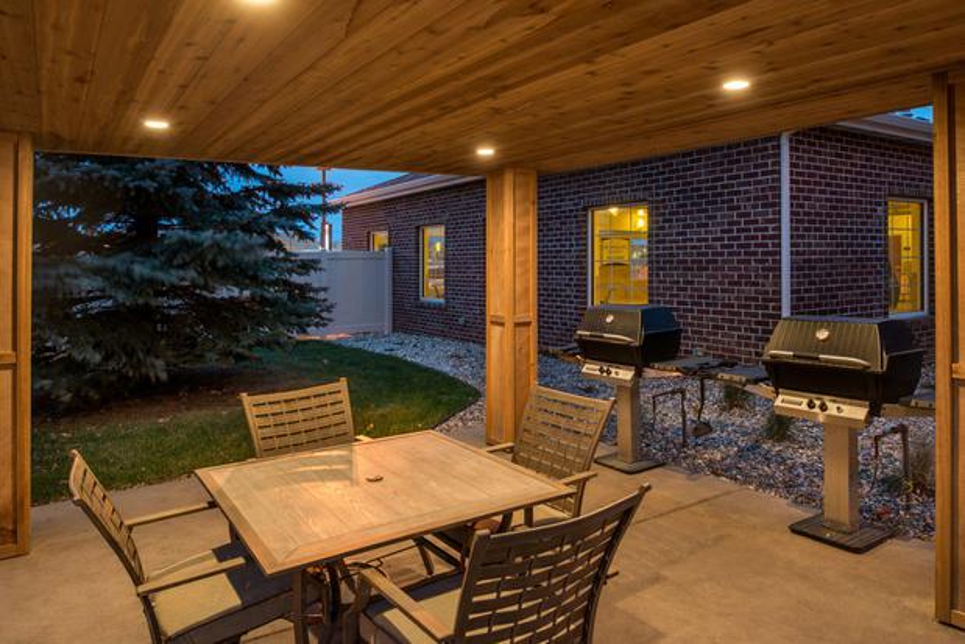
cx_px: 482
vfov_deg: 53.2
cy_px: 322
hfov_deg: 73.7
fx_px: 643
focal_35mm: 24
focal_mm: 24
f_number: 8
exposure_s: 1/3
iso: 800
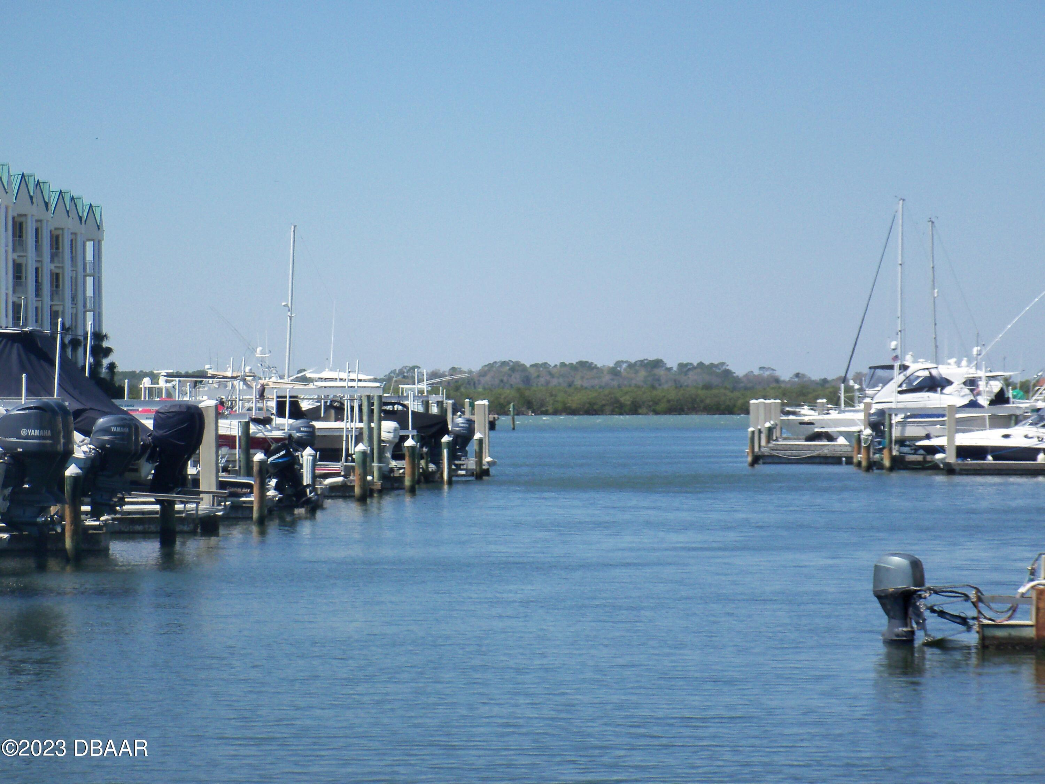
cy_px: 392
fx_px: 3985
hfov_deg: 14.9
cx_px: 522
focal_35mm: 132
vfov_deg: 11.2
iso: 80
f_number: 4.2
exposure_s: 1/640
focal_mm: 23.5
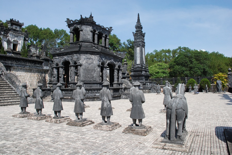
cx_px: 116
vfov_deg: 48.0
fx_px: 174
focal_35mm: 27
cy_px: 78
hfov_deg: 67.3
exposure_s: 1/500
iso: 640
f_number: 11
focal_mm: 18
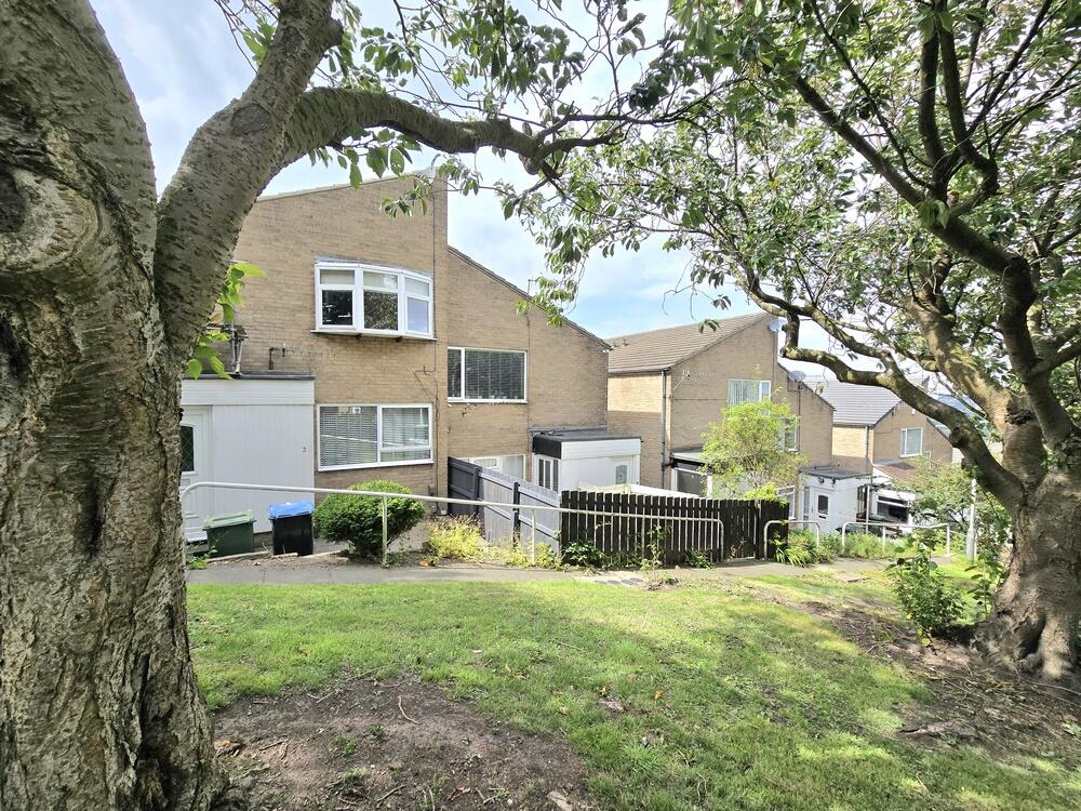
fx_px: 406
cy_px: 406
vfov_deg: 89.9
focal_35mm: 13
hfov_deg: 106.2
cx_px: 540
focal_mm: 2.2
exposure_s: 1/1429
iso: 50
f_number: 2.2
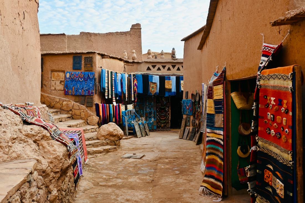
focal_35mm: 37
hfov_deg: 52.2
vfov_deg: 36.2
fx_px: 311
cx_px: 152
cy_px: 102
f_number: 5
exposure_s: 1/250
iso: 200
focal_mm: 24.5
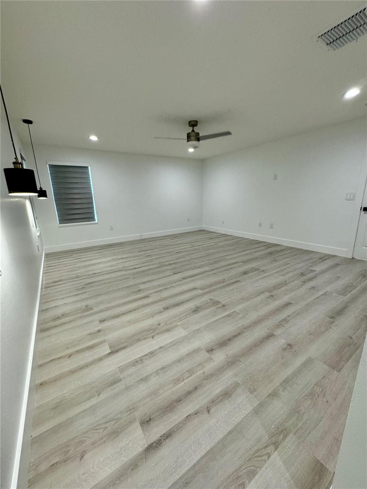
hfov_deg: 85.7
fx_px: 198
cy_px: 244
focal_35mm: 14
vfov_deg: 102.1
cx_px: 184
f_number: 2.2
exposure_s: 1/120
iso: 250
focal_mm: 2.22
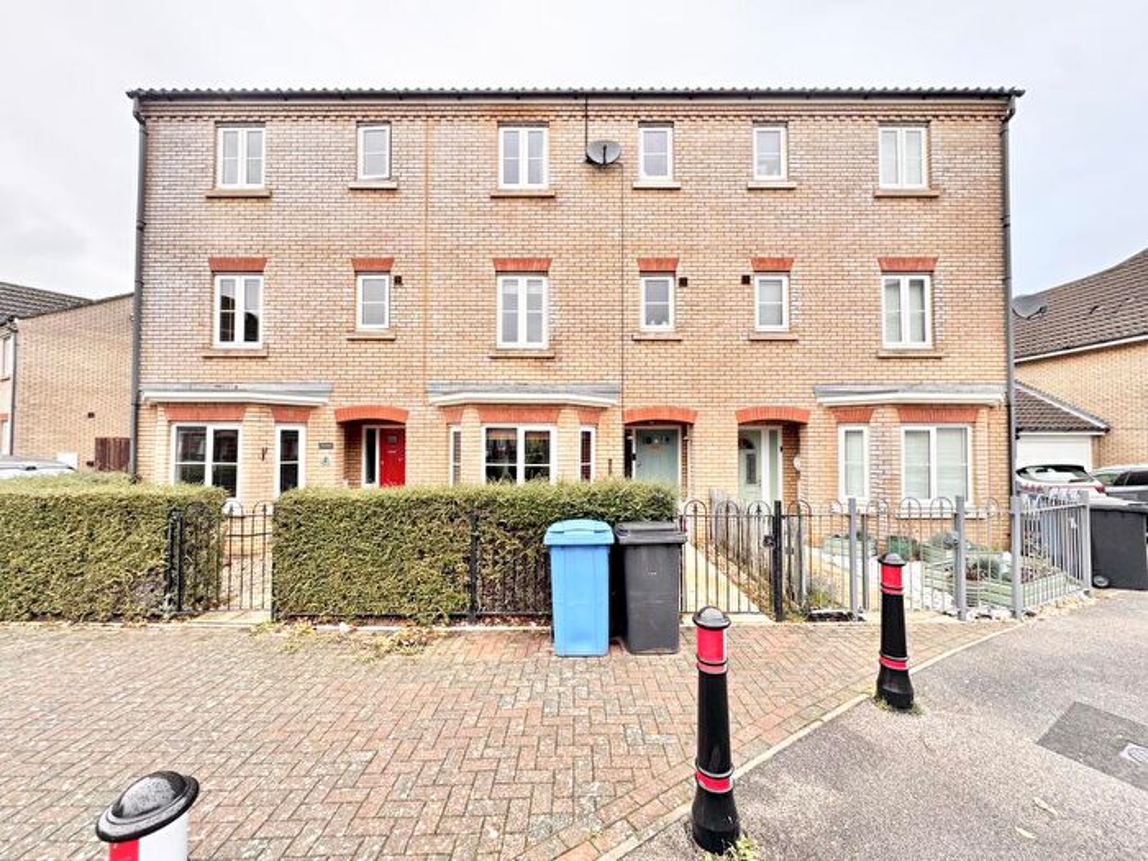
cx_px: 574
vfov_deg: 85.7
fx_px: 464
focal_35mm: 14
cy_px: 430
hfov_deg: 102.1
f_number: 2.2
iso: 40
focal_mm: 2.22
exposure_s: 1/99
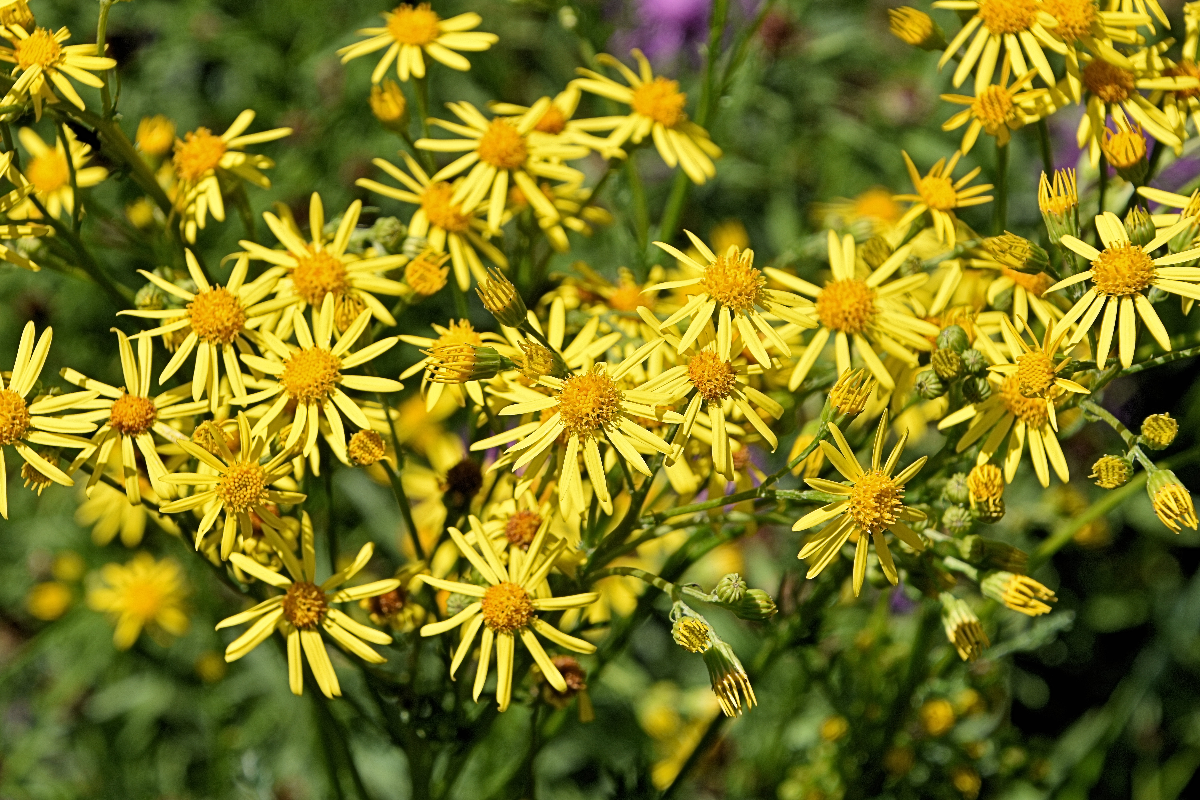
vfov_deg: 13.0
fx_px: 3500
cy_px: 400
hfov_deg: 19.5
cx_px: 600
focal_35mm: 105
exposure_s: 1/250
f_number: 8
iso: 100
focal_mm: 70
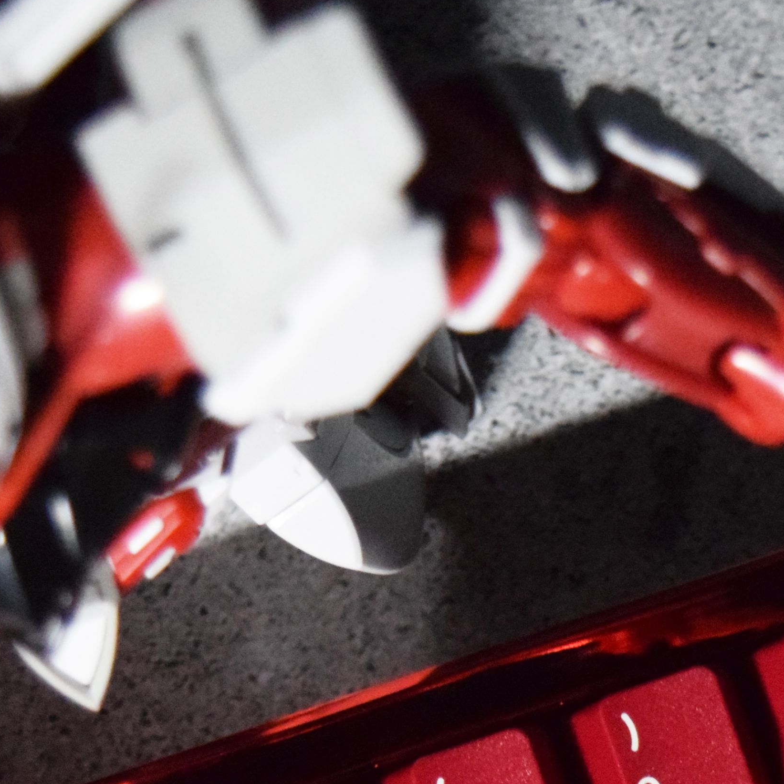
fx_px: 3818
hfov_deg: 11.7
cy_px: 933
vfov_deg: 11.5
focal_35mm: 149
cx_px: 601
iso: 4500
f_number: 4.5
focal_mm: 32
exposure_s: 1/50
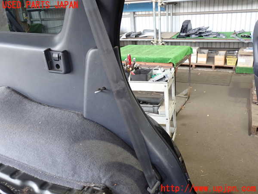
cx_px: 129
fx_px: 239
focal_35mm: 32
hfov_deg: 56.8
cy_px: 97
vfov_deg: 44.2
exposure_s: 1/30
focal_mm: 5.79
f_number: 2.4
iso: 320
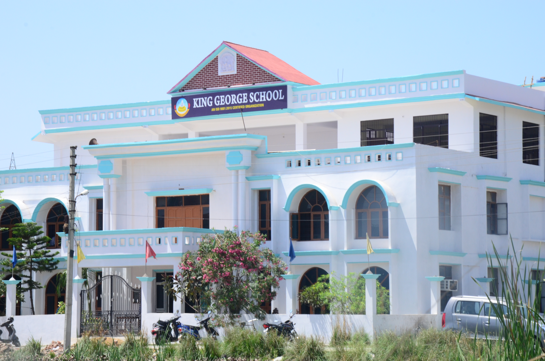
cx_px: 272
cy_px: 180
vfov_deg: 13.8
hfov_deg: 20.7
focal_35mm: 99
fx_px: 1496
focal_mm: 66
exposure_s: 1/200
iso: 500
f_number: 14
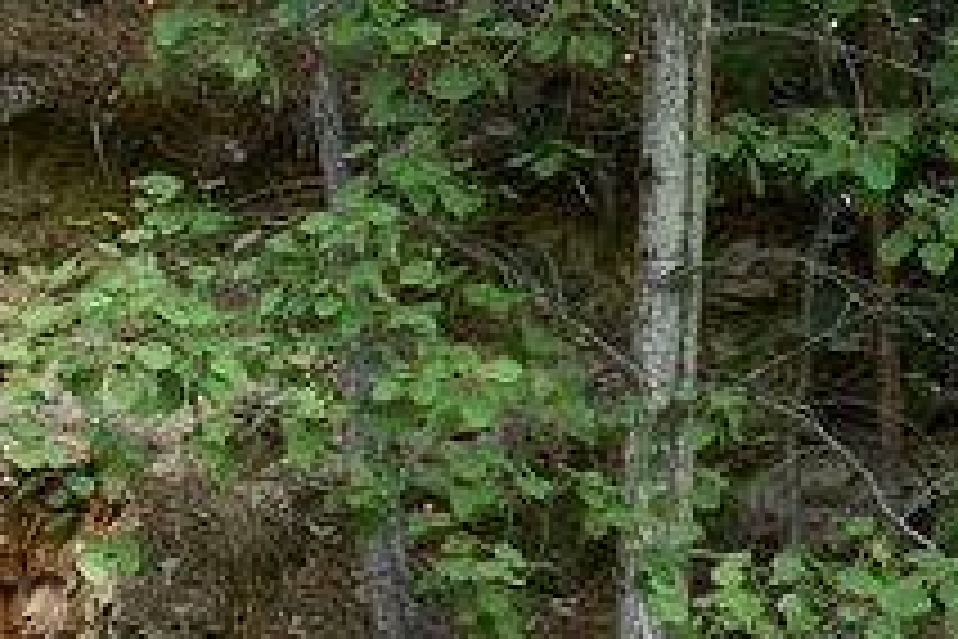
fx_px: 4041
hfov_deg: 12.6
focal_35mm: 152
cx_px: -598
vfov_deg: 8.8
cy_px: 909
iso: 200
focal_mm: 27
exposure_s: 1/13
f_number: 18
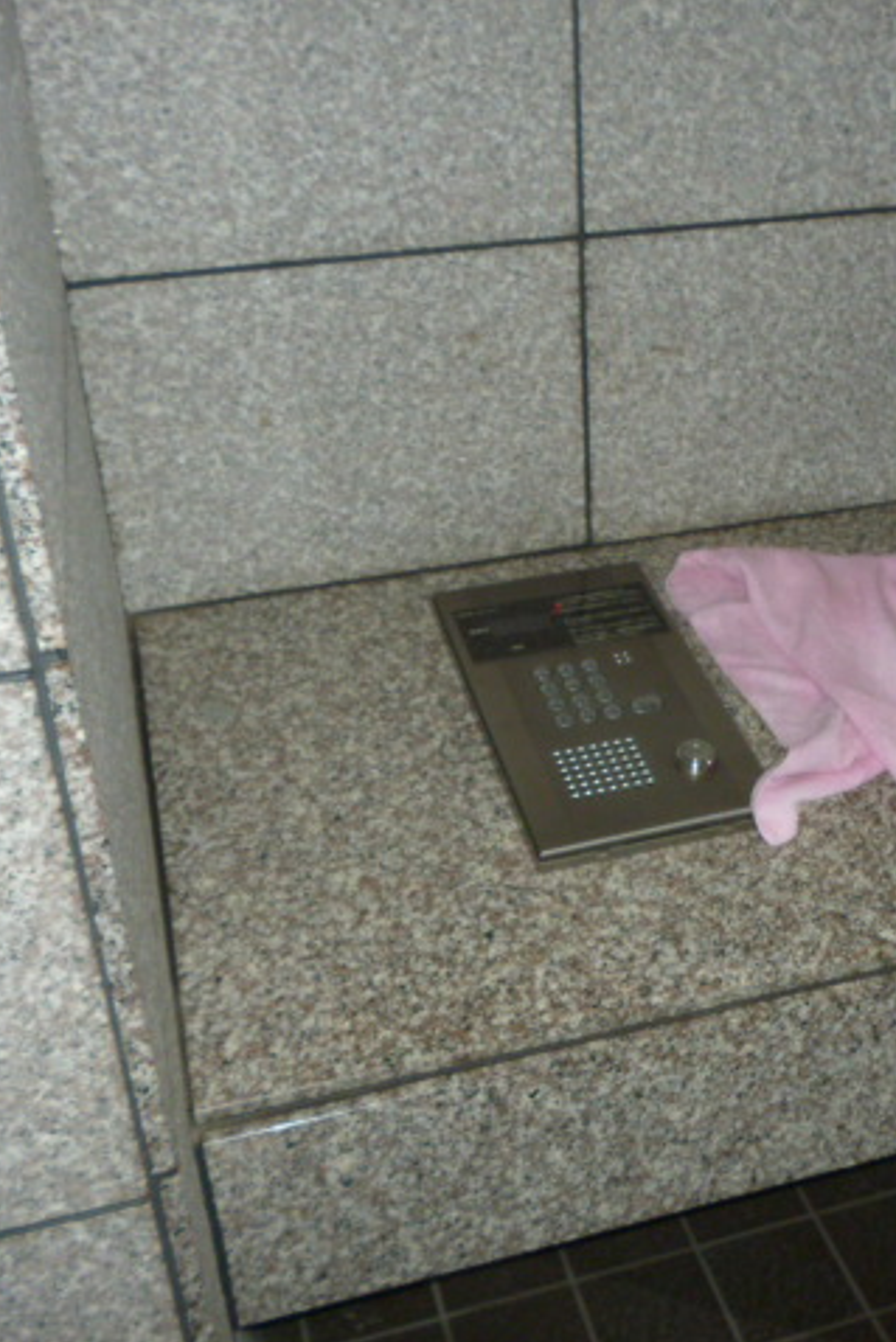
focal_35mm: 39
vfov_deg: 49.5
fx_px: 1455
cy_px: 671
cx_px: 584
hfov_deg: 34.0
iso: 200
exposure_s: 1/60
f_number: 3.1
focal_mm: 5
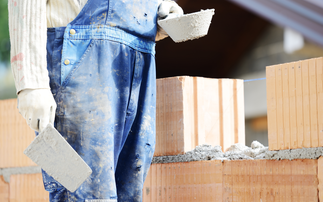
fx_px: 1444
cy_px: 105
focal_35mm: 164
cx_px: 162
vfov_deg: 8.0
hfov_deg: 12.8
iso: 100
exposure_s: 1/160
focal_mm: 160
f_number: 3.2
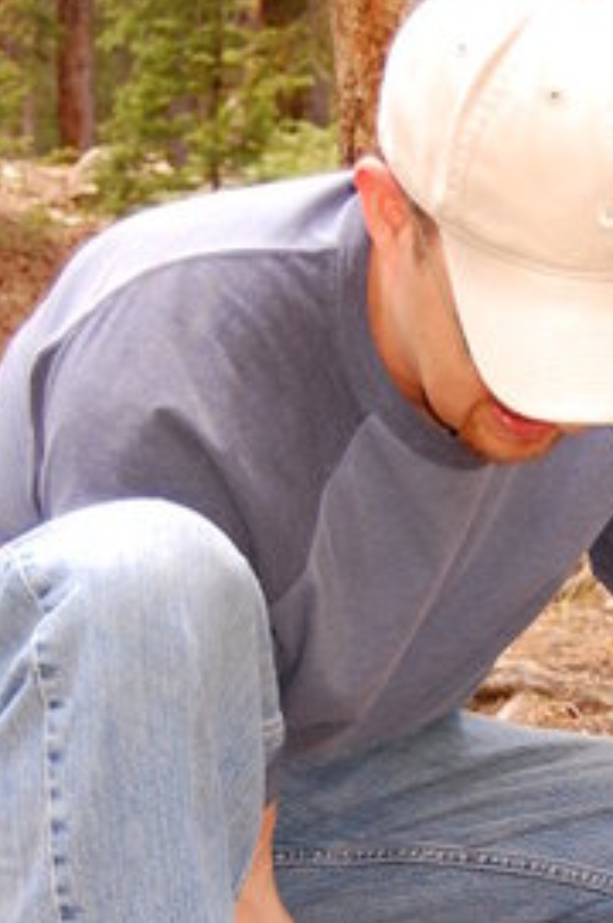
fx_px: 3180
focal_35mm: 124
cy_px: 685
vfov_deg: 16.4
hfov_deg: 11.0
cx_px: 460
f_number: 4.8
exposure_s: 1/125
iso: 400
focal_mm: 35
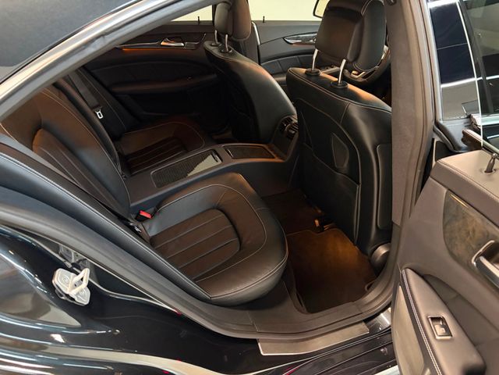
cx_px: 250
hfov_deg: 67.3
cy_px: 188
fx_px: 375
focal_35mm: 26
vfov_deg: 53.1
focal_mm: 5.96
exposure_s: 1/30
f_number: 1.6
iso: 1000
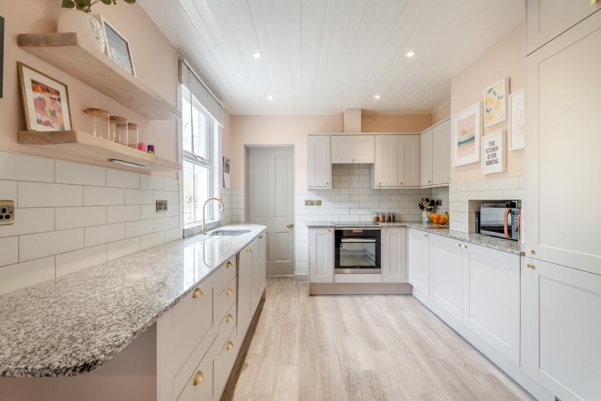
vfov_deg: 77.3
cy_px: 200
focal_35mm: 15
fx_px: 250
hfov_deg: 100.4
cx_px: 300
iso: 400
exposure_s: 1/80
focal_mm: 10
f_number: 8
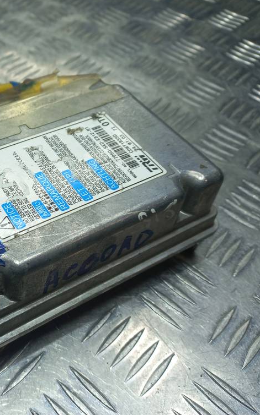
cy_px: 205
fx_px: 408
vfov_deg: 54.0
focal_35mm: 36
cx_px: 36
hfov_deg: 33.8
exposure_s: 1/100
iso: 32
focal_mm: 4.6
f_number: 1.8
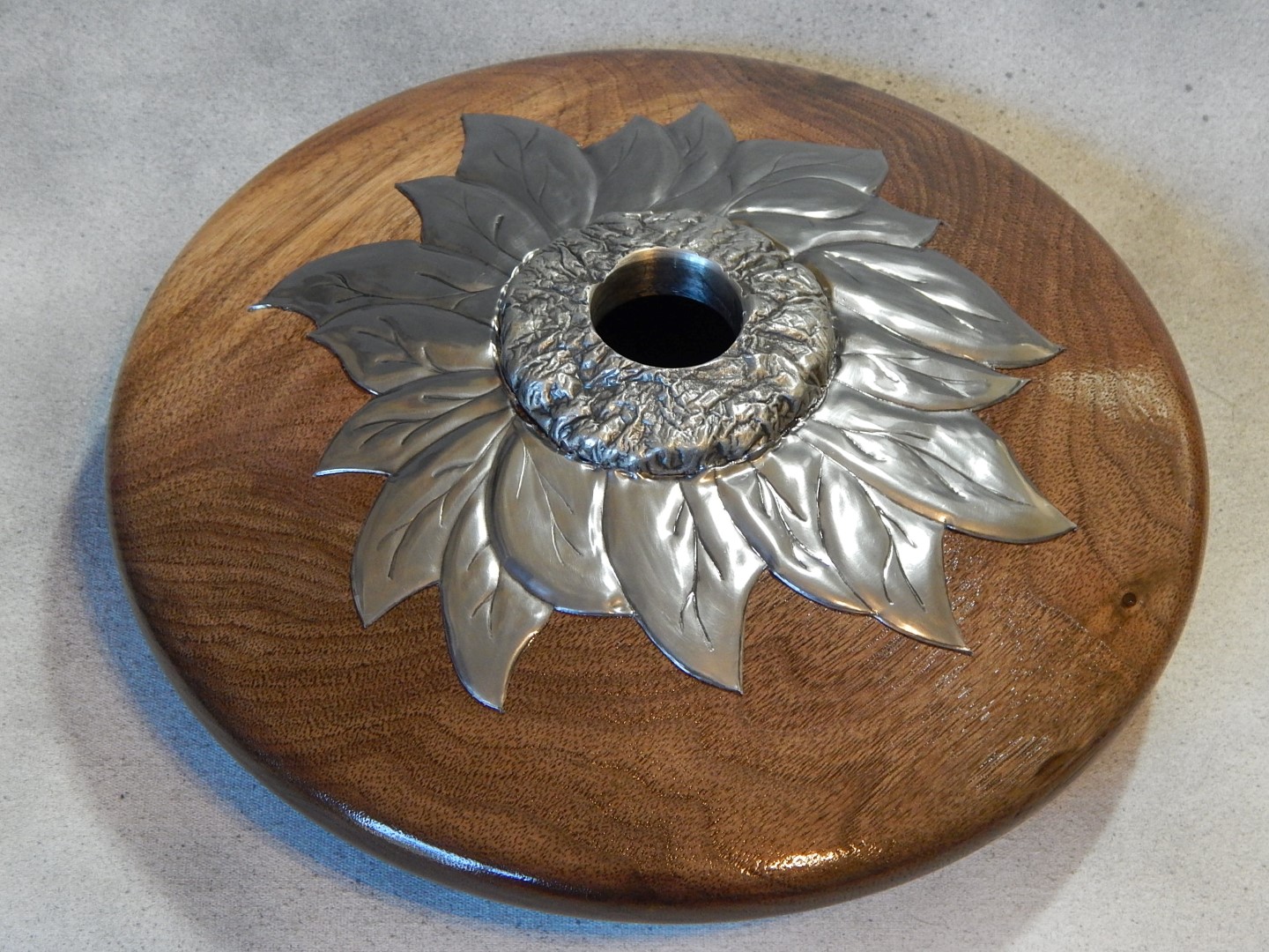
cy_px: 476
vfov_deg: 21.3
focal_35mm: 69
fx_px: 2529
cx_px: 634
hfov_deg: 28.2
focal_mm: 12.3
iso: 400
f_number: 4.1
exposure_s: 1/25
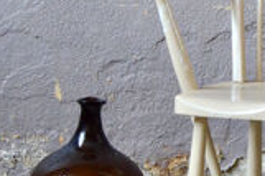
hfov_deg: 14.2
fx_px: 1052
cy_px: 100
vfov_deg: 9.6
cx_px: 257
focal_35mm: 143
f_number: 4.8
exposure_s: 1/80
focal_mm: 32
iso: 1250
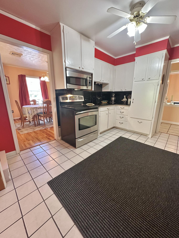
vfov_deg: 102.1
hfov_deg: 85.7
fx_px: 97
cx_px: 90
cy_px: 119
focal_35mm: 14
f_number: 2.2
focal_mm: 2.22
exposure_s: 1/60
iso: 320
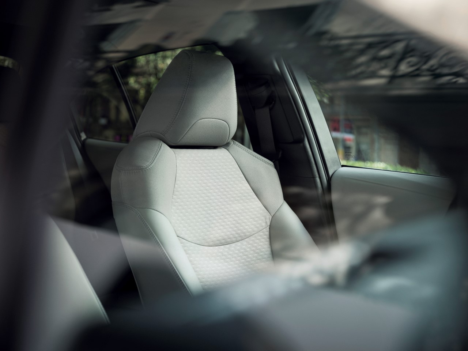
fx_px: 690
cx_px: 234
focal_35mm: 51
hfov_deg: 37.5
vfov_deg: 28.6
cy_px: 176
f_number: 4
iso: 100
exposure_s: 1/60
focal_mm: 64
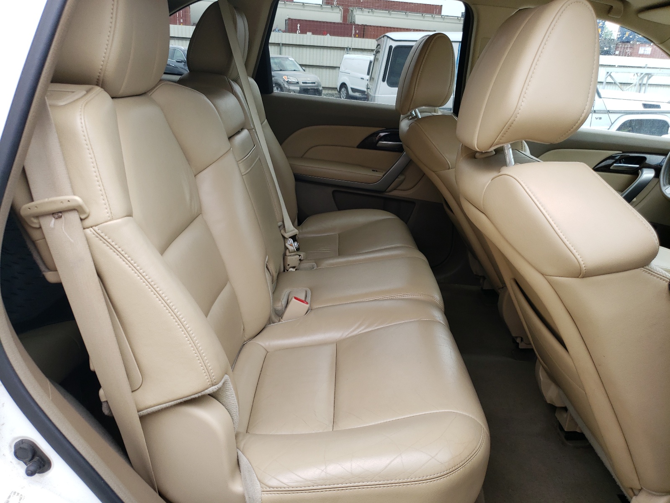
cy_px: 252
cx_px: 335
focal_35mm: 26
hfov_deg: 67.3
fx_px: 503
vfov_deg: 53.1
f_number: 1.5
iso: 50
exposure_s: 1/435
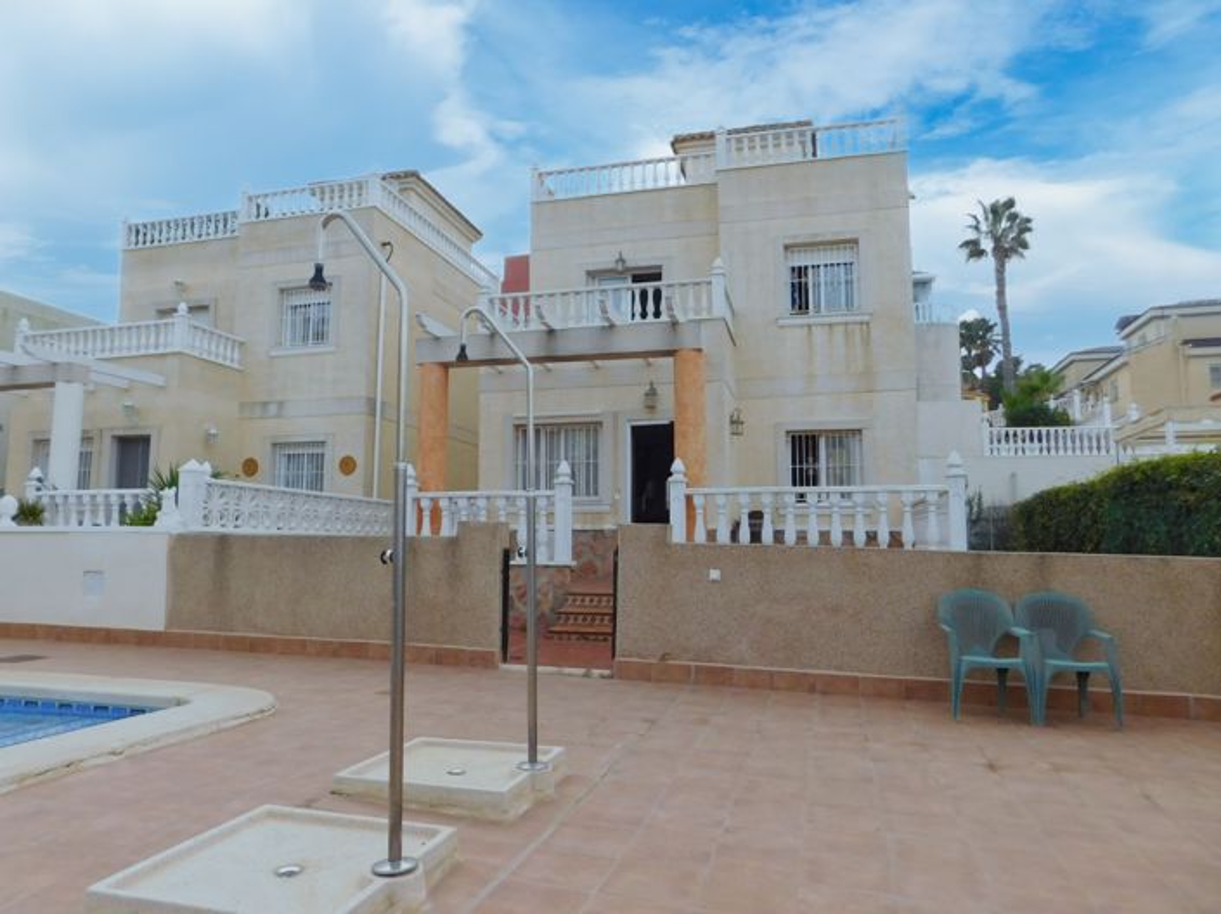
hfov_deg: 74.0
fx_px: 811
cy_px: 457
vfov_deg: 58.8
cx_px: 610
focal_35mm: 23
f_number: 3
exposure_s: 1/800
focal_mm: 4
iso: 125
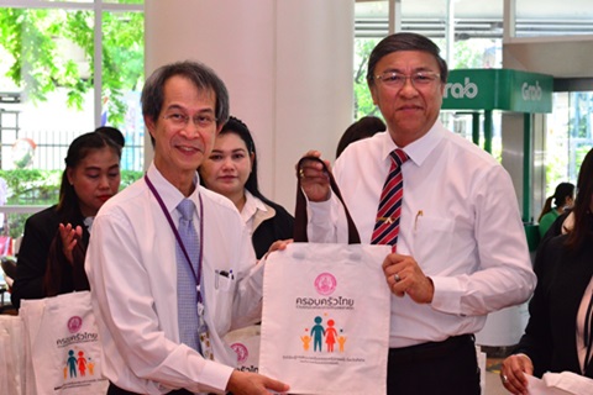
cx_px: 296
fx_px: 1359
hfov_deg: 24.6
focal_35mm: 82
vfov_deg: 16.6
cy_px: 198
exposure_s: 1/60
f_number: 10
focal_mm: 55
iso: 3200
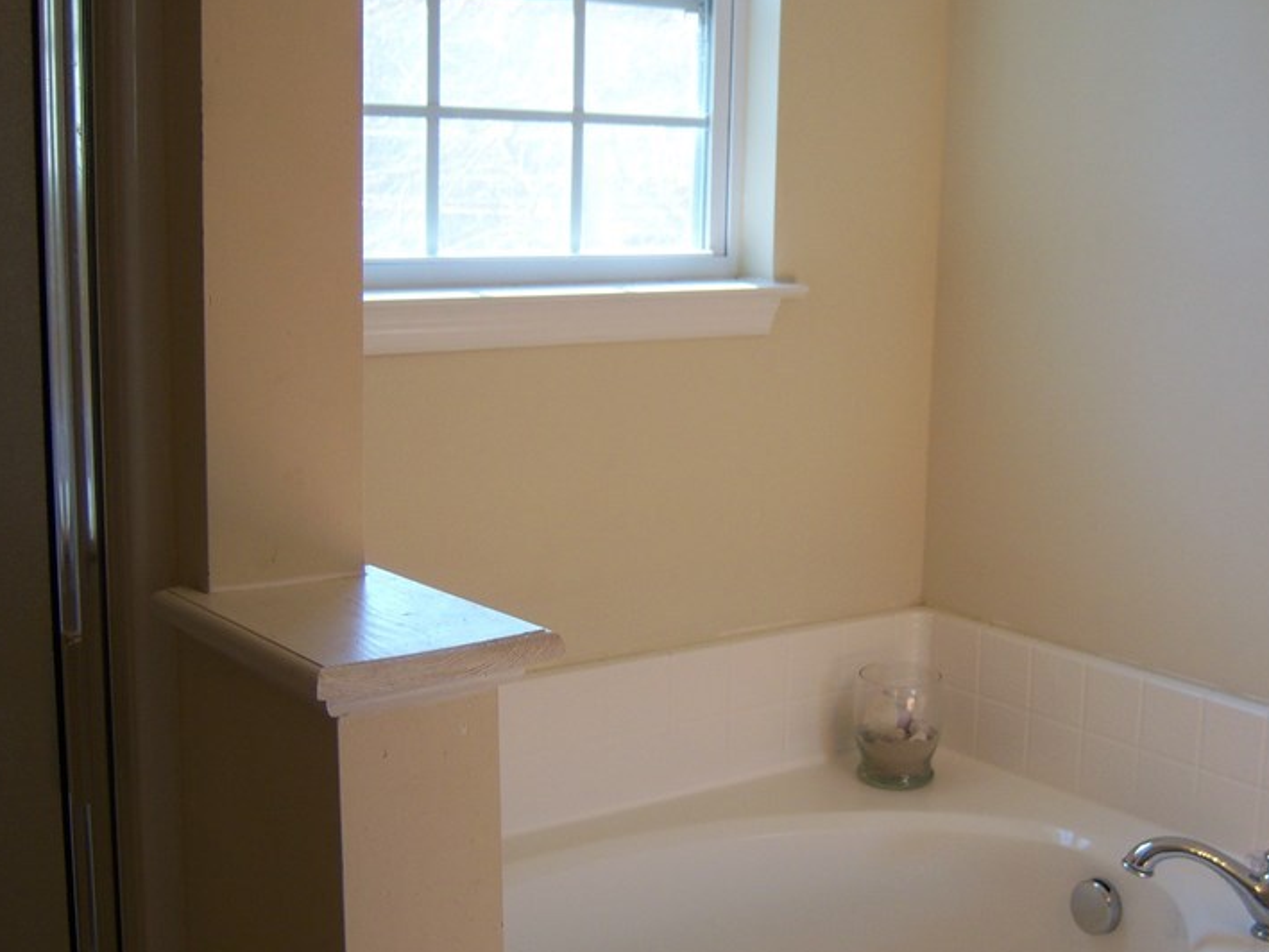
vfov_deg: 28.0
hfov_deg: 36.5
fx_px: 1907
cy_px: 535
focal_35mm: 52
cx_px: 838
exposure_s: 1/60
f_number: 2.8
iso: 80
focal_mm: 7.5
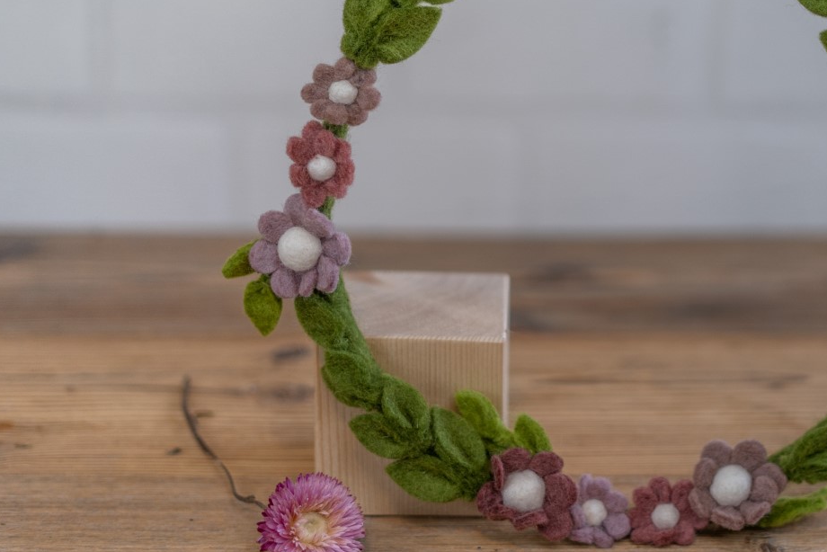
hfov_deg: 22.8
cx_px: 648
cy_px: 135
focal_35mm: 88
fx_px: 2022
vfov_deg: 15.5
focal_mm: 50
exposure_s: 1/400
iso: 250
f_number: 1.8
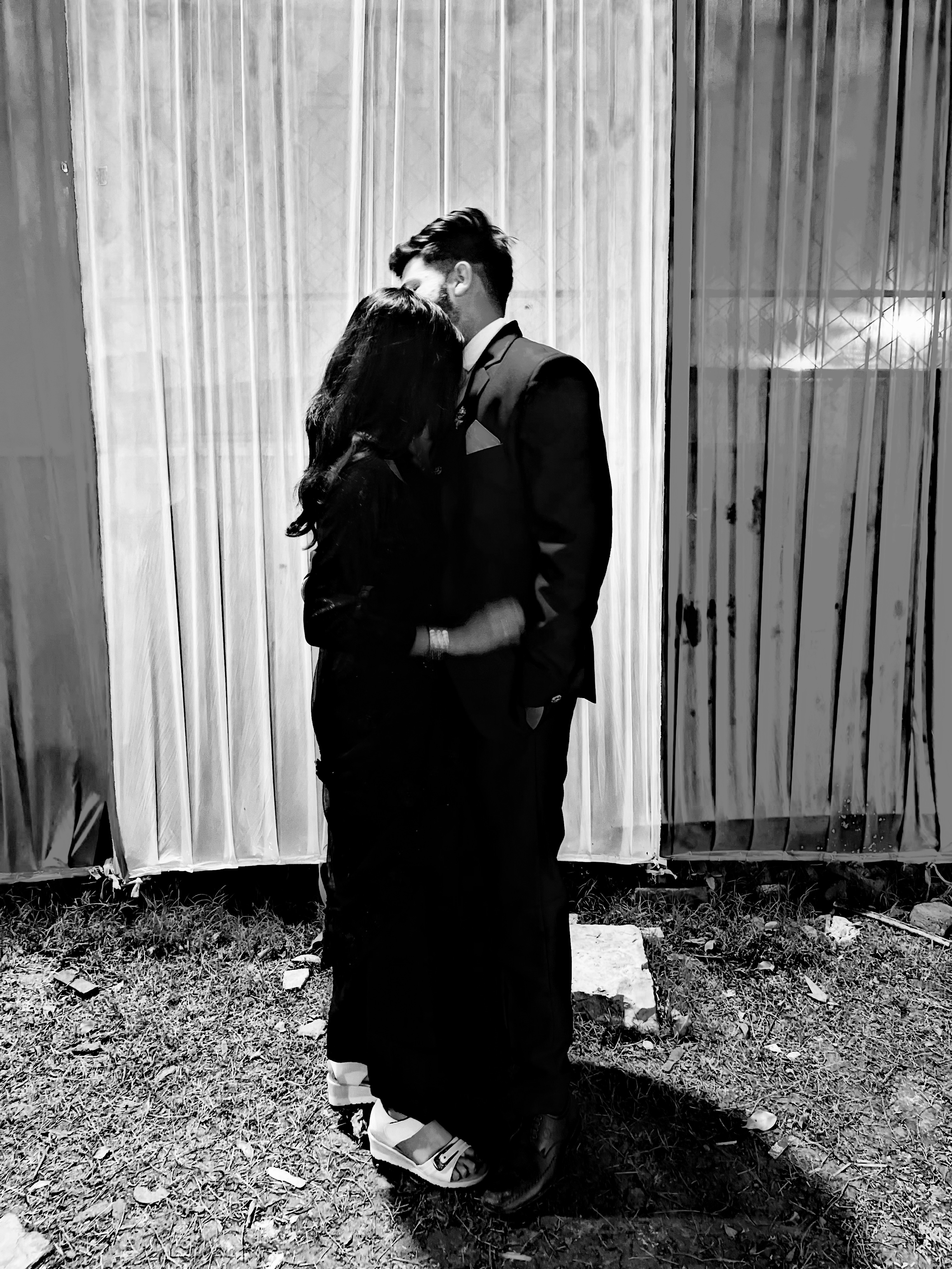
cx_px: 476
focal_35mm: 26
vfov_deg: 67.3
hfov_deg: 53.1
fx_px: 953
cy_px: 634
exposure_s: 1/33
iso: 400
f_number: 1.6
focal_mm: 5.1
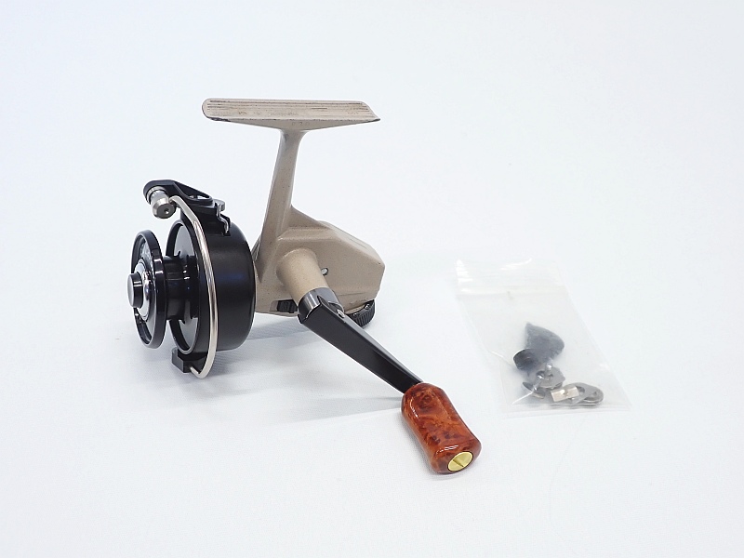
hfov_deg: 60.0
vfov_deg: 46.8
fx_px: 645
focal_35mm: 30
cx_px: 372
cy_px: 279
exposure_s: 1/60
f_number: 2.3
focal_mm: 5.4
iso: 125
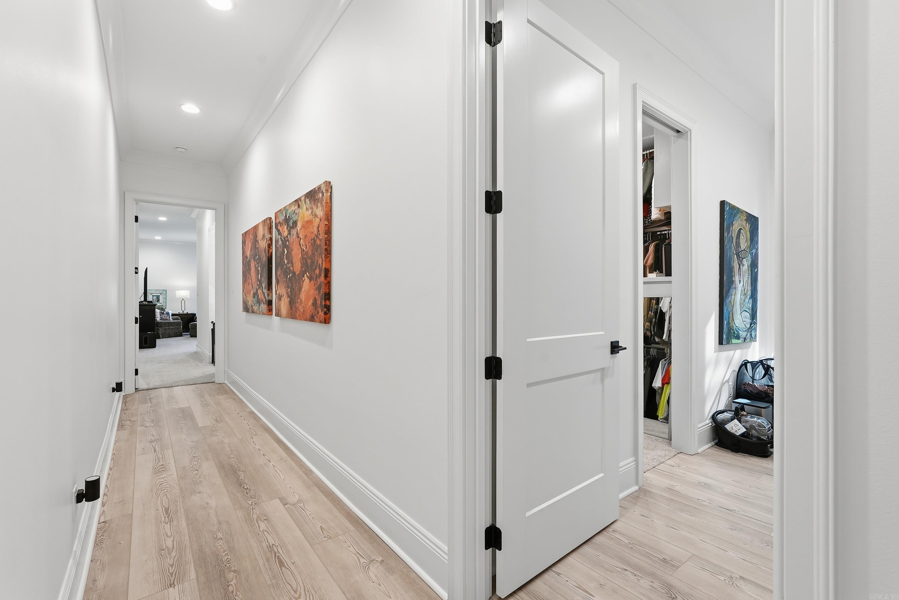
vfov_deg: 73.8
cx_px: 450
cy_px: 300
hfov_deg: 96.7
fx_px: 400
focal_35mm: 16
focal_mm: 16
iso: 250
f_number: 9
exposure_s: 1/25
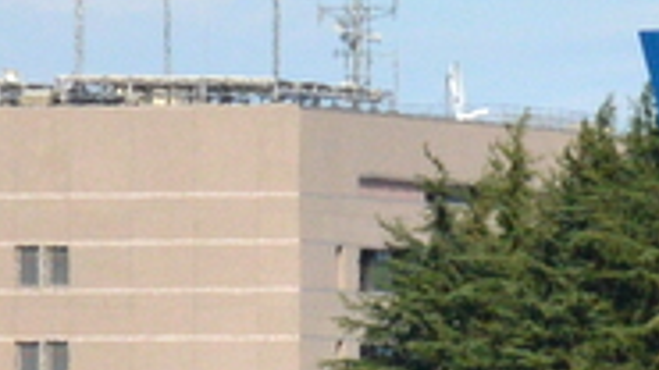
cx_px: 1421
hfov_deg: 2.4
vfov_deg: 1.4
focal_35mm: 884
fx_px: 15445
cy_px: 479
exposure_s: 1/4000
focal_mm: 130
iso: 2200
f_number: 11
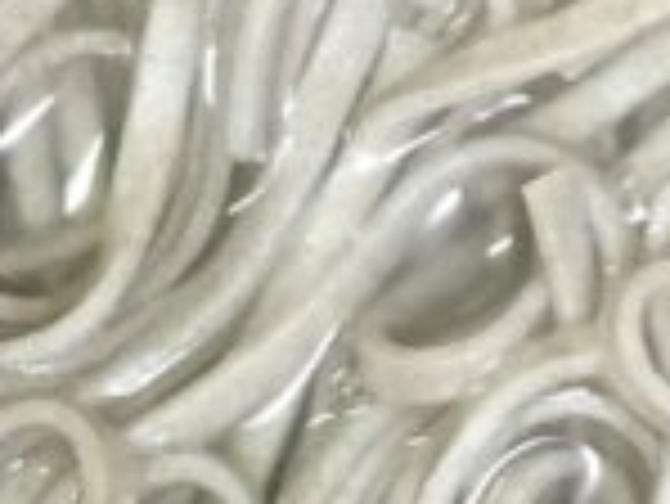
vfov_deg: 9.5
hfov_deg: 12.4
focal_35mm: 156
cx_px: 737
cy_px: 68
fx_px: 3022
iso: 100
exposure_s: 1/30
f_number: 2.2
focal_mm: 4.15
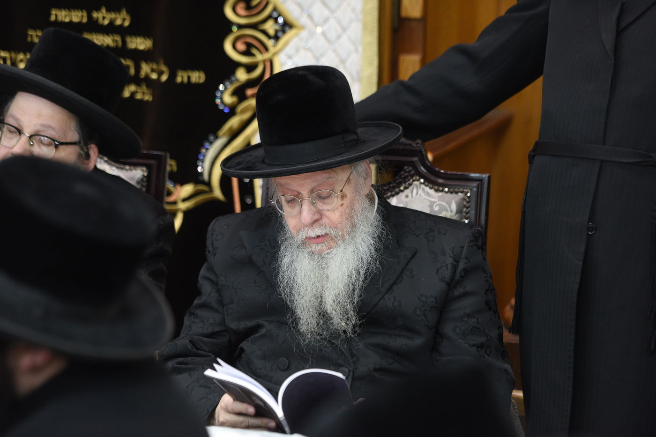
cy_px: 218
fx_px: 2551
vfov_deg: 9.8
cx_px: 328
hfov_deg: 14.7
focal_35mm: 140
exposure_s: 1/160
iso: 1600
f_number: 2.8
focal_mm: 140
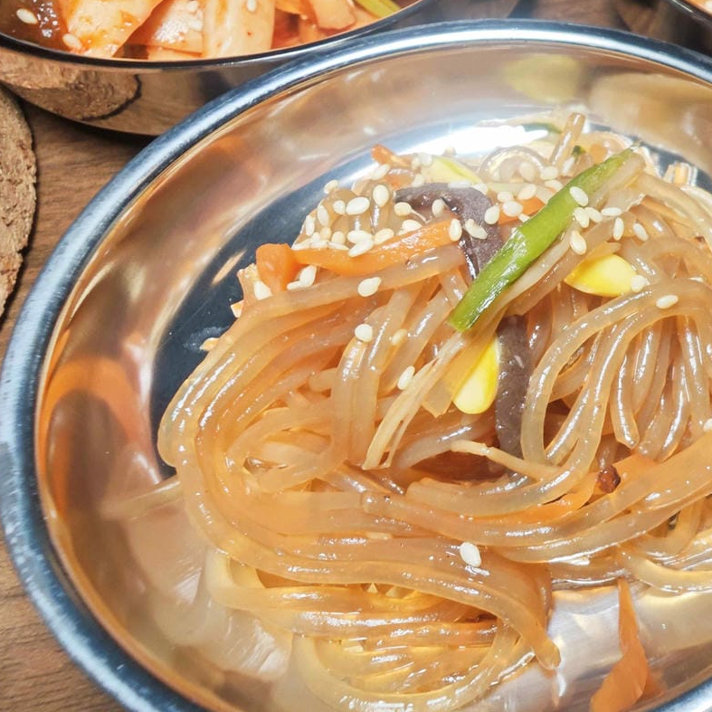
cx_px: 516
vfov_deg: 52.5
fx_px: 721
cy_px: 381
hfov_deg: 50.8
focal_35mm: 31
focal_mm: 2.03
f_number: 1.8
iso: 80
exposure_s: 1/180
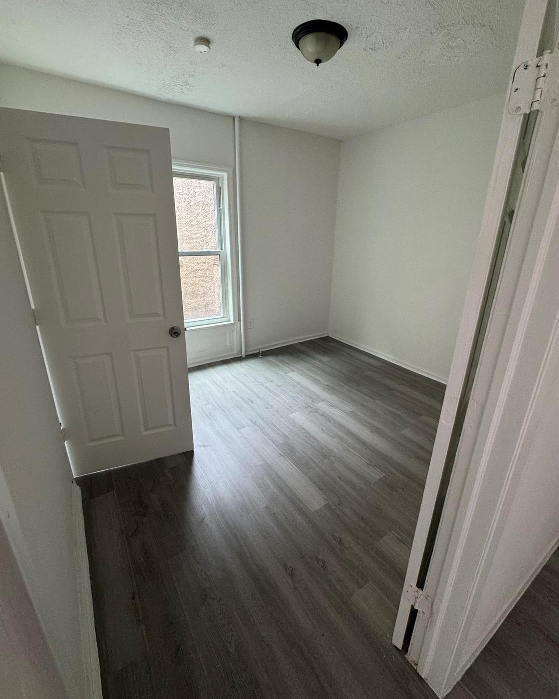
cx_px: 272
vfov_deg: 96.7
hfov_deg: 84.0
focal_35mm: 15
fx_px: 310
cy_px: 333
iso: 200
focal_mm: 2.22
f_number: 2.2
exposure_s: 1/60
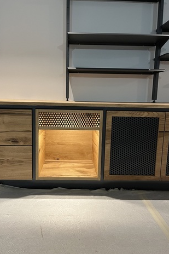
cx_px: 73
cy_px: 124
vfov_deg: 65.5
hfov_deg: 46.3
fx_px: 197
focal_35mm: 28
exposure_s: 1/50
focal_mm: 5.1
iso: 160
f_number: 1.6
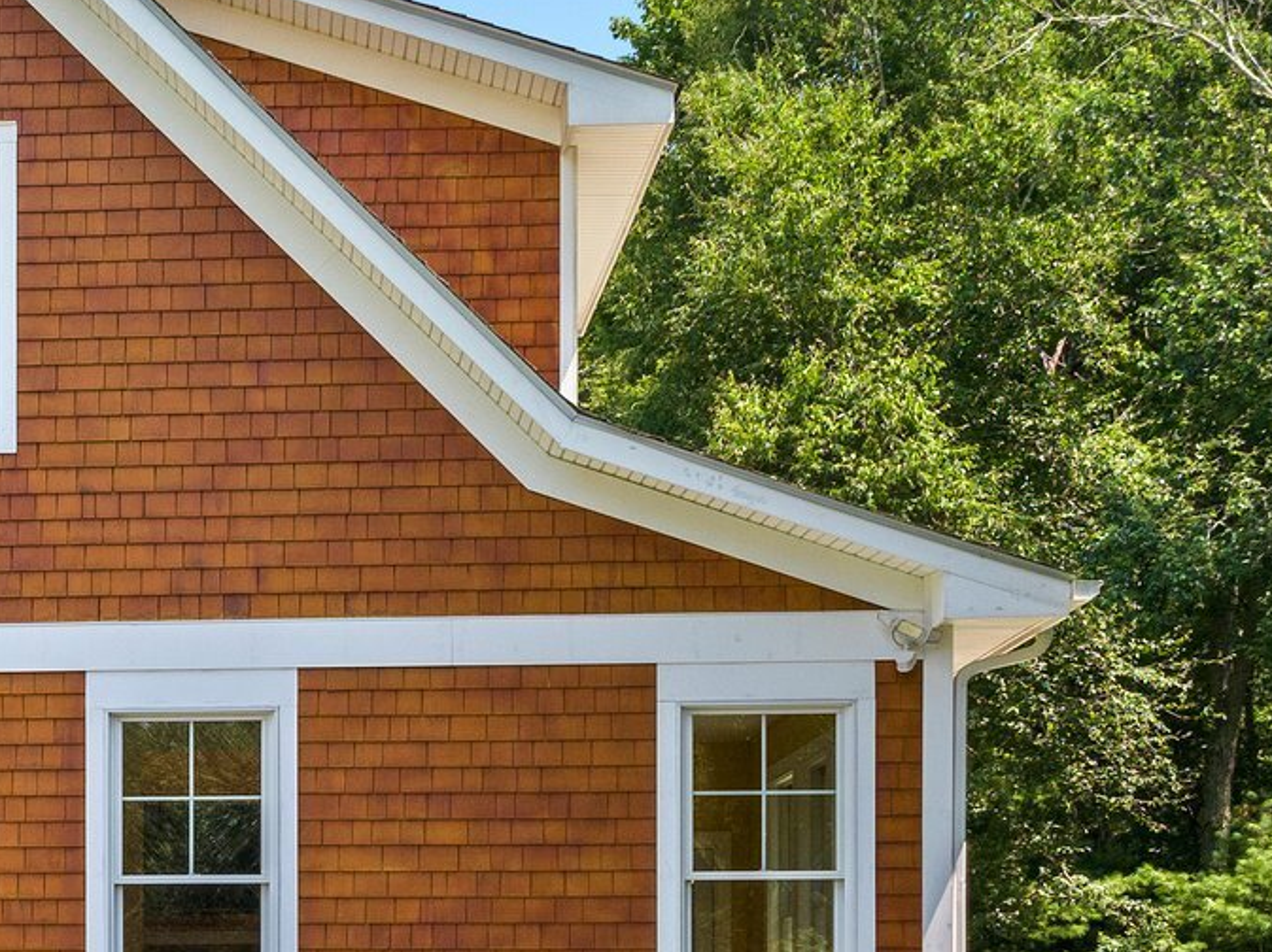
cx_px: 21
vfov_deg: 19.2
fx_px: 2681
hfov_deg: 25.5
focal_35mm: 73
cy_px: 1087
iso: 400
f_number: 5.6
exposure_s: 1/60
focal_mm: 12.29
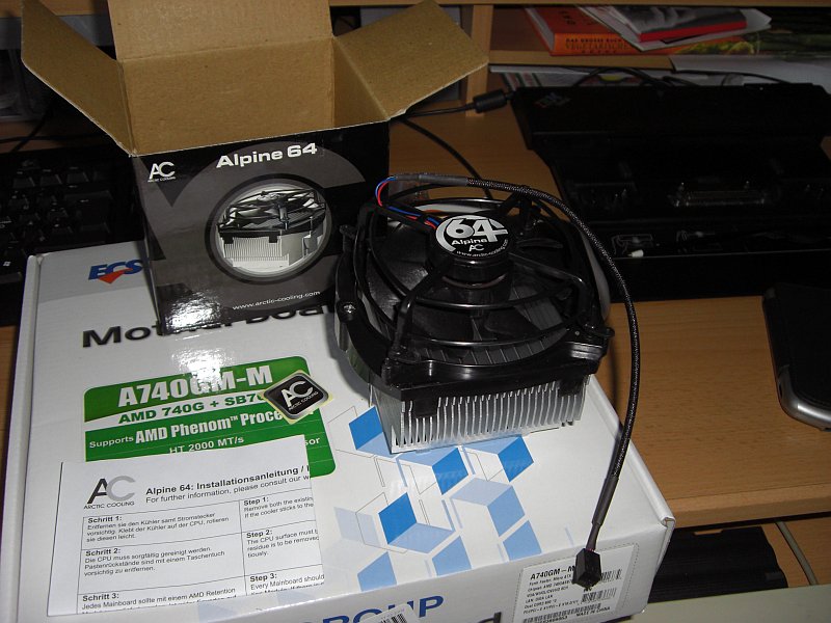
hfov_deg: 49.0
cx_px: 416
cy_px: 312
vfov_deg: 37.7
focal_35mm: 38
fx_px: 912
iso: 100
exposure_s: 1/60
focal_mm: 6.2
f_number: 2.7
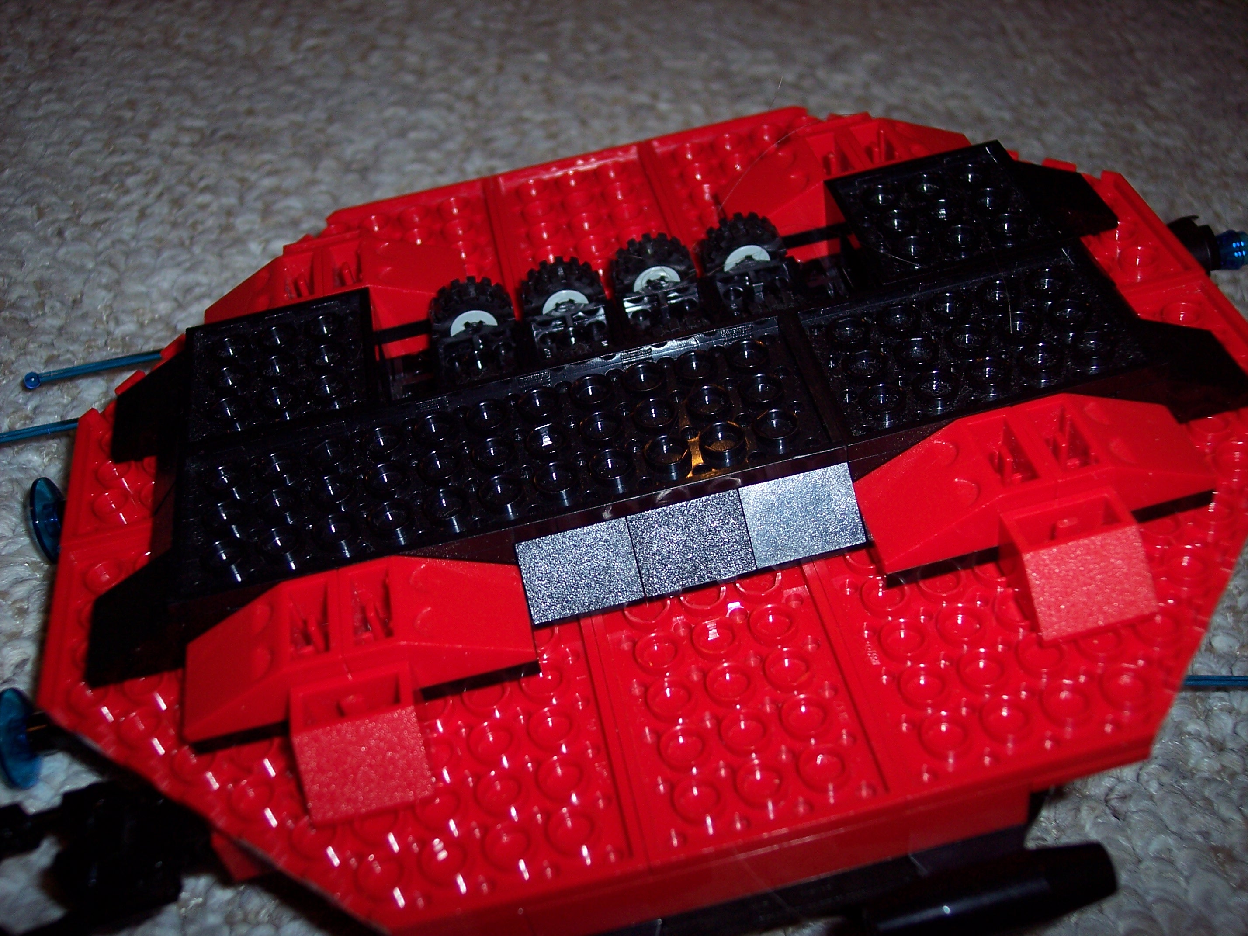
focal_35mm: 39
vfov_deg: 36.8
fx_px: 1406
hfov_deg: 47.9
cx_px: 624
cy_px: 468
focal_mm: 8
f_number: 2.8
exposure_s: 1/60
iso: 100
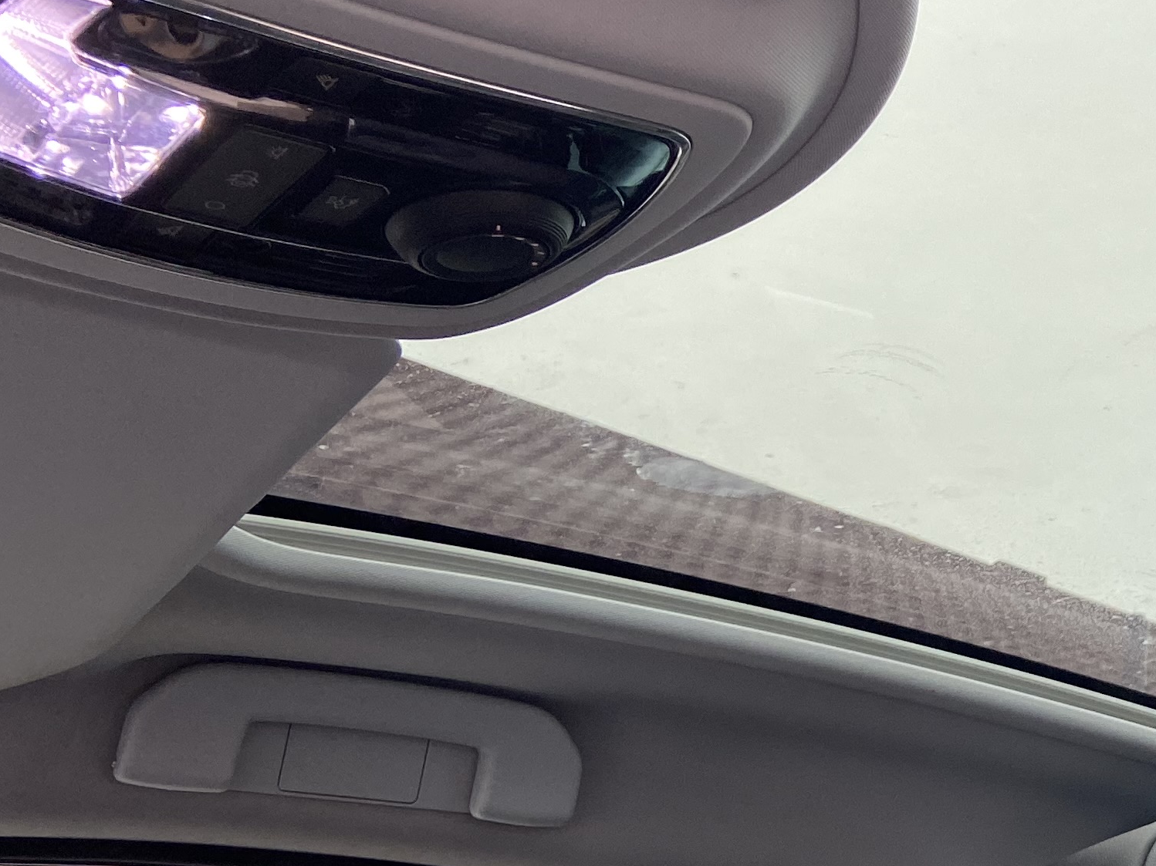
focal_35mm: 70
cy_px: 521
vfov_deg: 21.0
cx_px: 1517
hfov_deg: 24.2
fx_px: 2337
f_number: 1.8
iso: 80
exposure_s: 1/122
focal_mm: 4.25
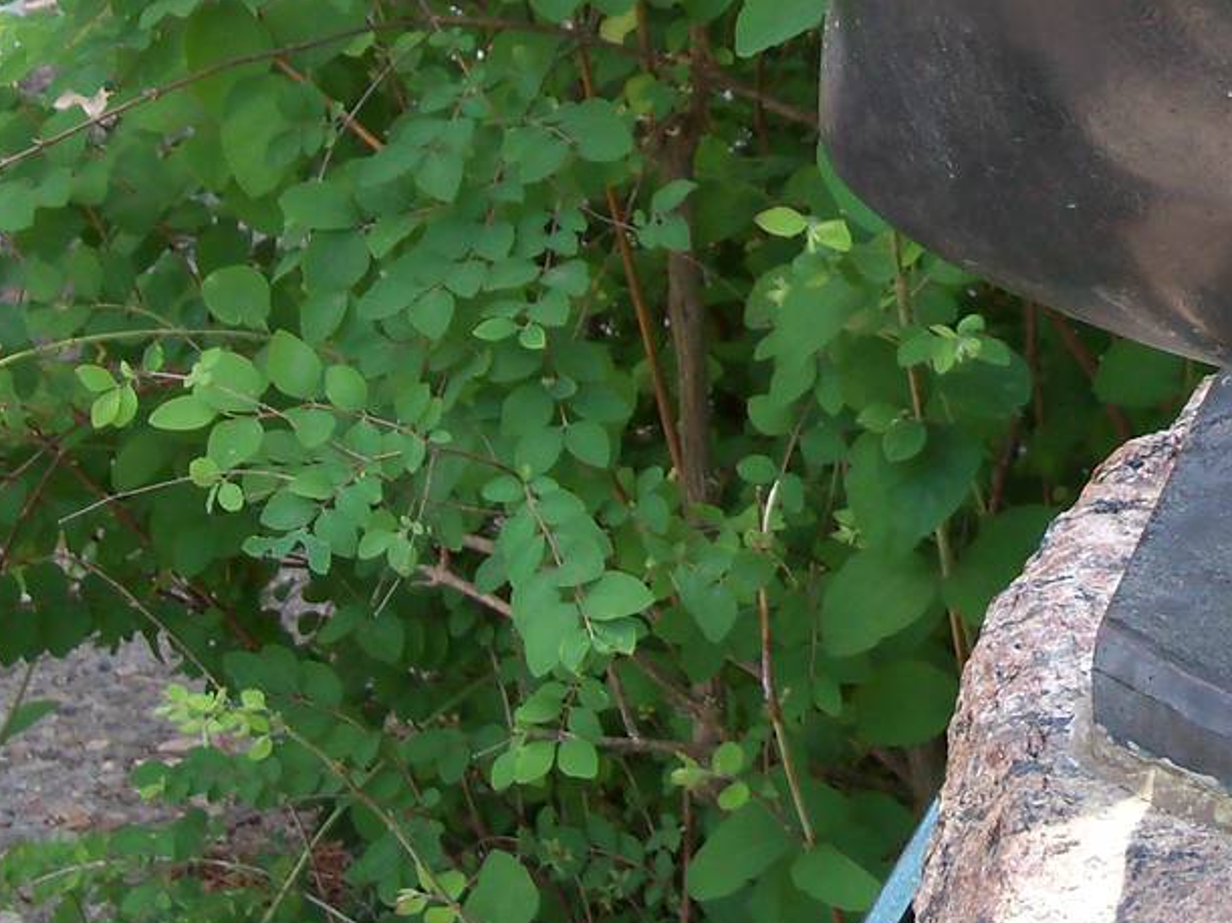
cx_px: 1268
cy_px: -129
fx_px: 4661
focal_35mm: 131
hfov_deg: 14.8
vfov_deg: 11.1
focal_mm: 8.8
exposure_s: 1/125
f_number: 3.8
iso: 100
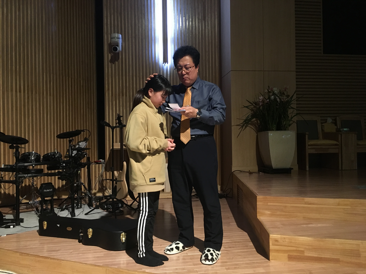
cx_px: 183
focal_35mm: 29
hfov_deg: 61.7
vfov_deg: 48.2
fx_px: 307
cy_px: 137
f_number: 2.2
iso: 200
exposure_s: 1/17
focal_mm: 4.15
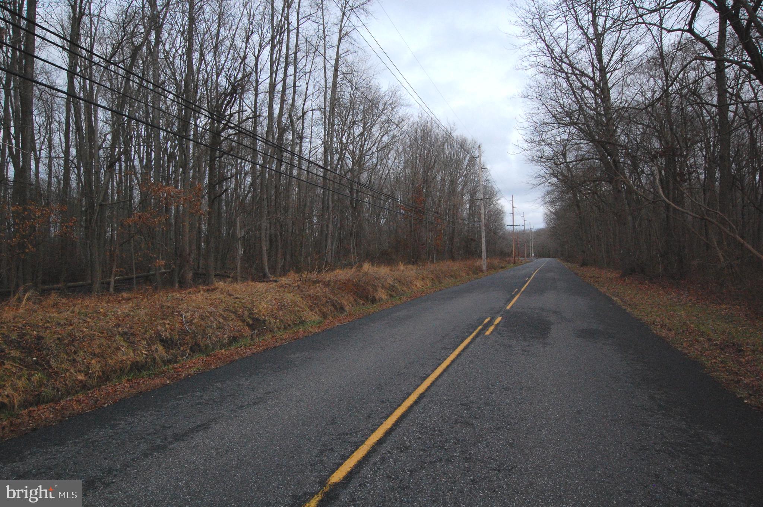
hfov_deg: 73.8
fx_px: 508
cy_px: 254
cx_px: 382
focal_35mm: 24
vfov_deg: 53.0
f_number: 13
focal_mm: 16
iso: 1600
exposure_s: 1/640
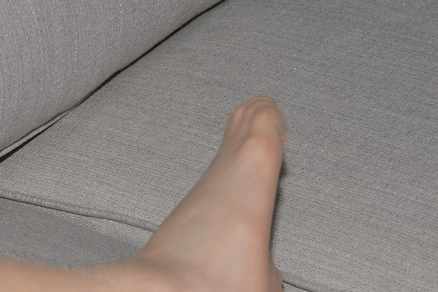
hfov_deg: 9.8
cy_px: 318
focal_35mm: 210
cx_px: 163
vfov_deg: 6.5
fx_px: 2556
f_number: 9
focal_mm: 70
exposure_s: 1/125
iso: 100
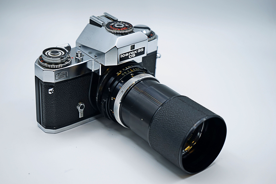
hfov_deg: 29.2
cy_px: 92
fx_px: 529
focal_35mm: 69
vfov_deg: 19.7
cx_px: 138
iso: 200
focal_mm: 69
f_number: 5.6
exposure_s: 1/100
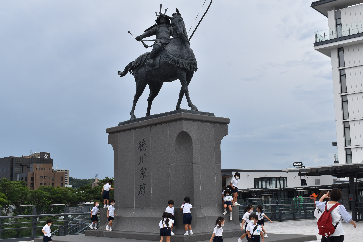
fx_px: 484
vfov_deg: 28.1
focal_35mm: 48
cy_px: 121
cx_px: 182
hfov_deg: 41.1
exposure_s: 1/320
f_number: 9
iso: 200
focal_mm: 32
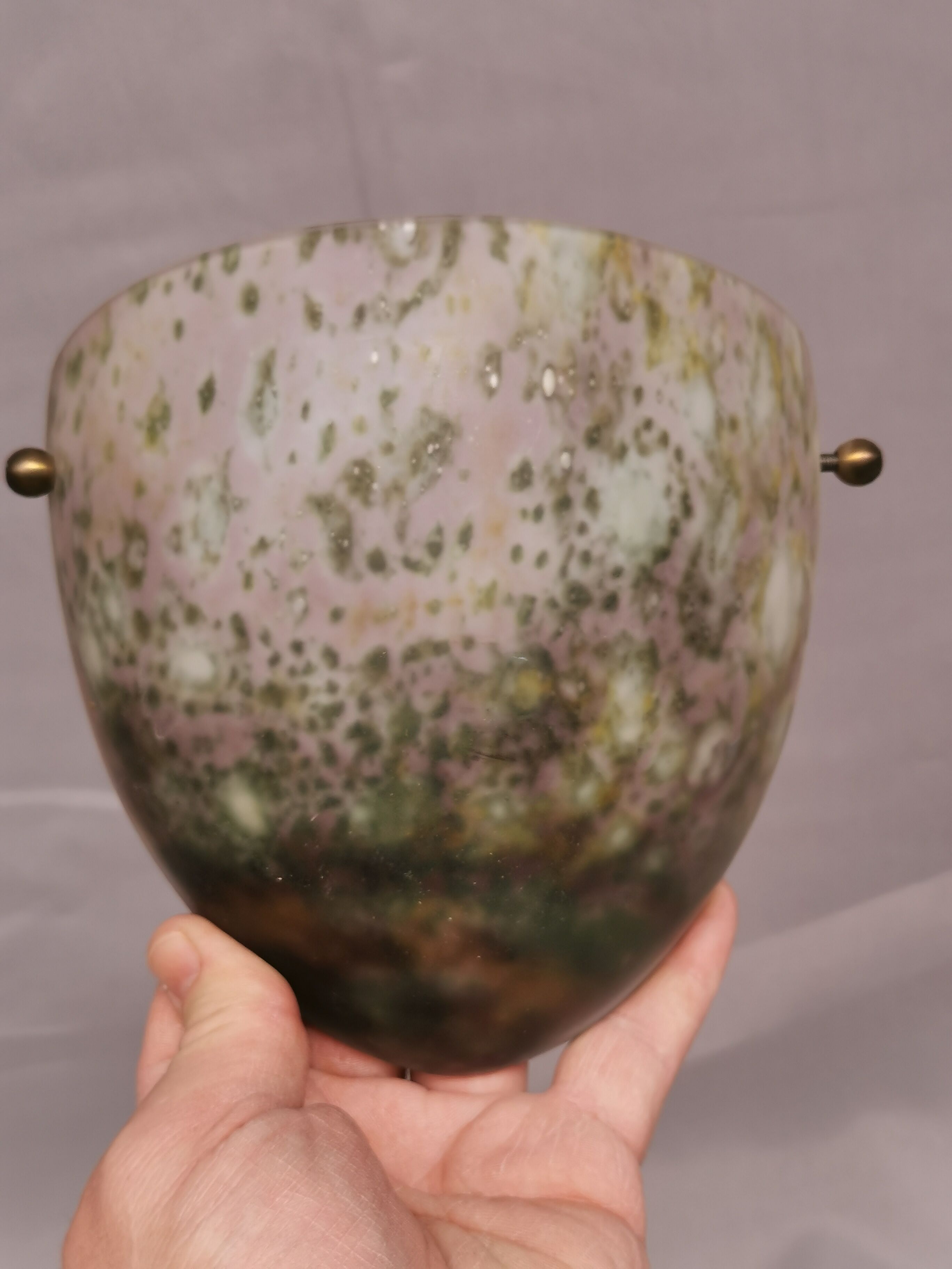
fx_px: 1980
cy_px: 634
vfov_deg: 35.5
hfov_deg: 27.0
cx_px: 476
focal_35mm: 54
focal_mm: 5.58
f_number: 1.8
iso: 80
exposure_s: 1/100
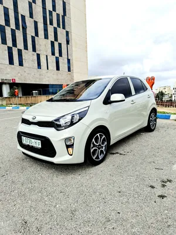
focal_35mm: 23
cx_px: 88
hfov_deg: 58.9
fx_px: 156
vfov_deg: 73.9
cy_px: 118
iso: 50
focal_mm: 5.54
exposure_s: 1/1250
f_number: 1.8
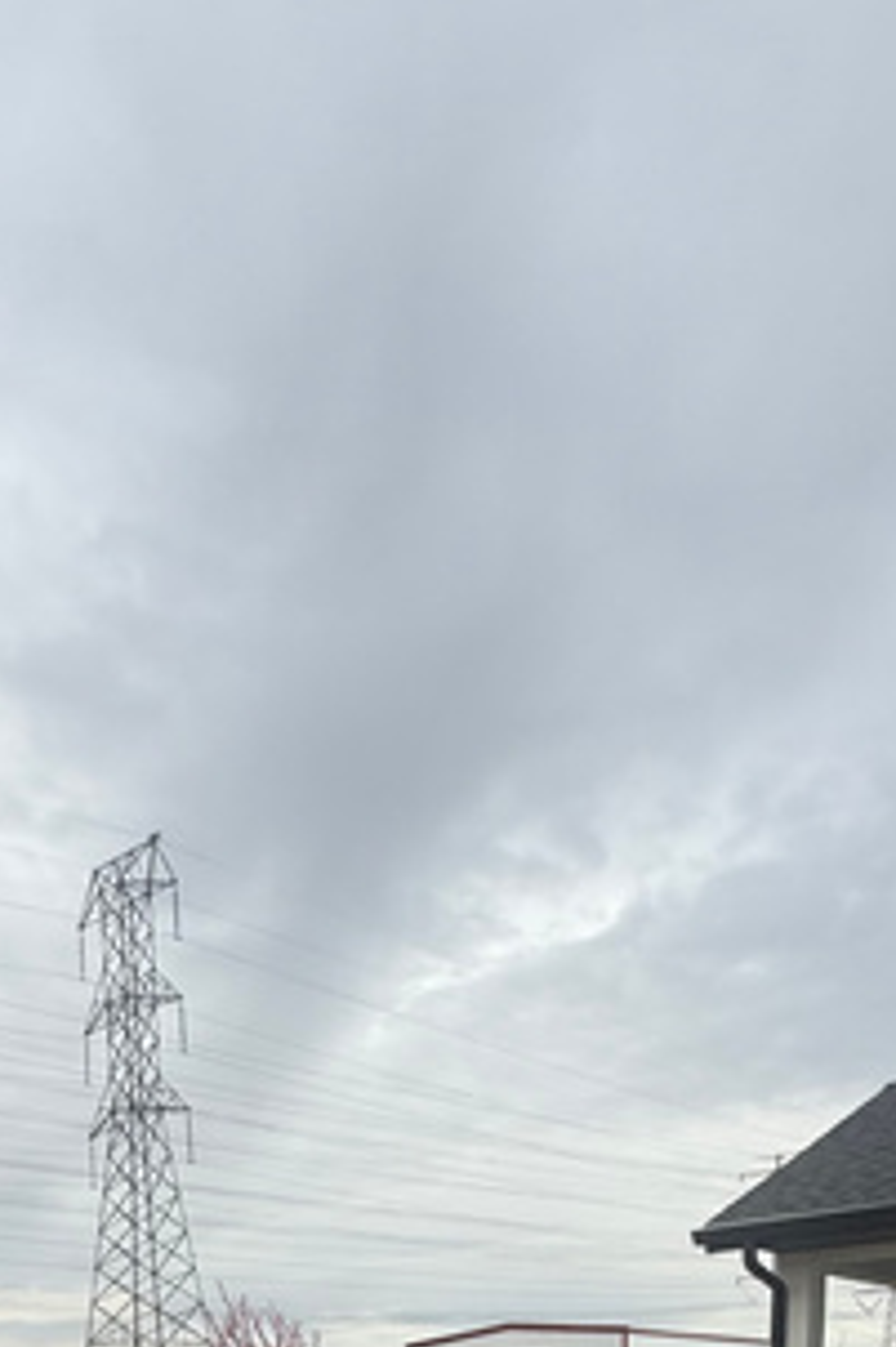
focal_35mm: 37
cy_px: 1708
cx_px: 473
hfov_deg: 35.9
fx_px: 1383
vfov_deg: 36.4
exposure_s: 1/1050
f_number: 2.2
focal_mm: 2.22
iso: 50
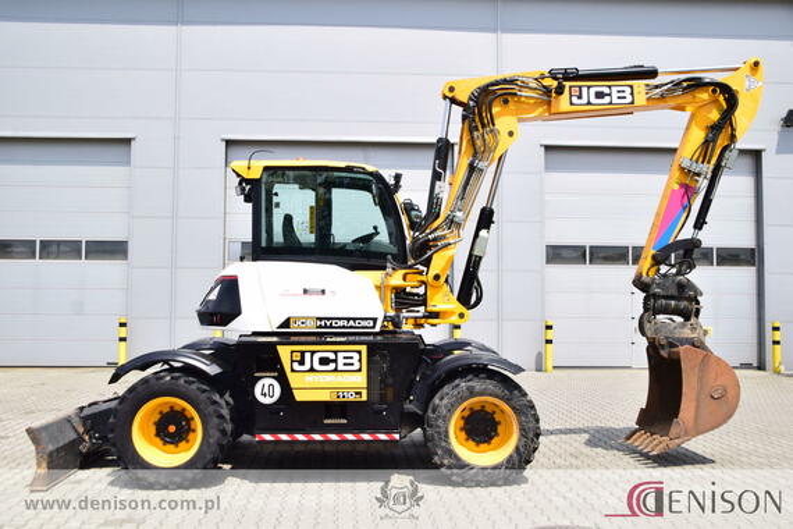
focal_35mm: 36
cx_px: 396
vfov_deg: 36.9
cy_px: 264
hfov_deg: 53.1
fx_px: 793
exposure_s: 1/200
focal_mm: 24
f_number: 8
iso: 100
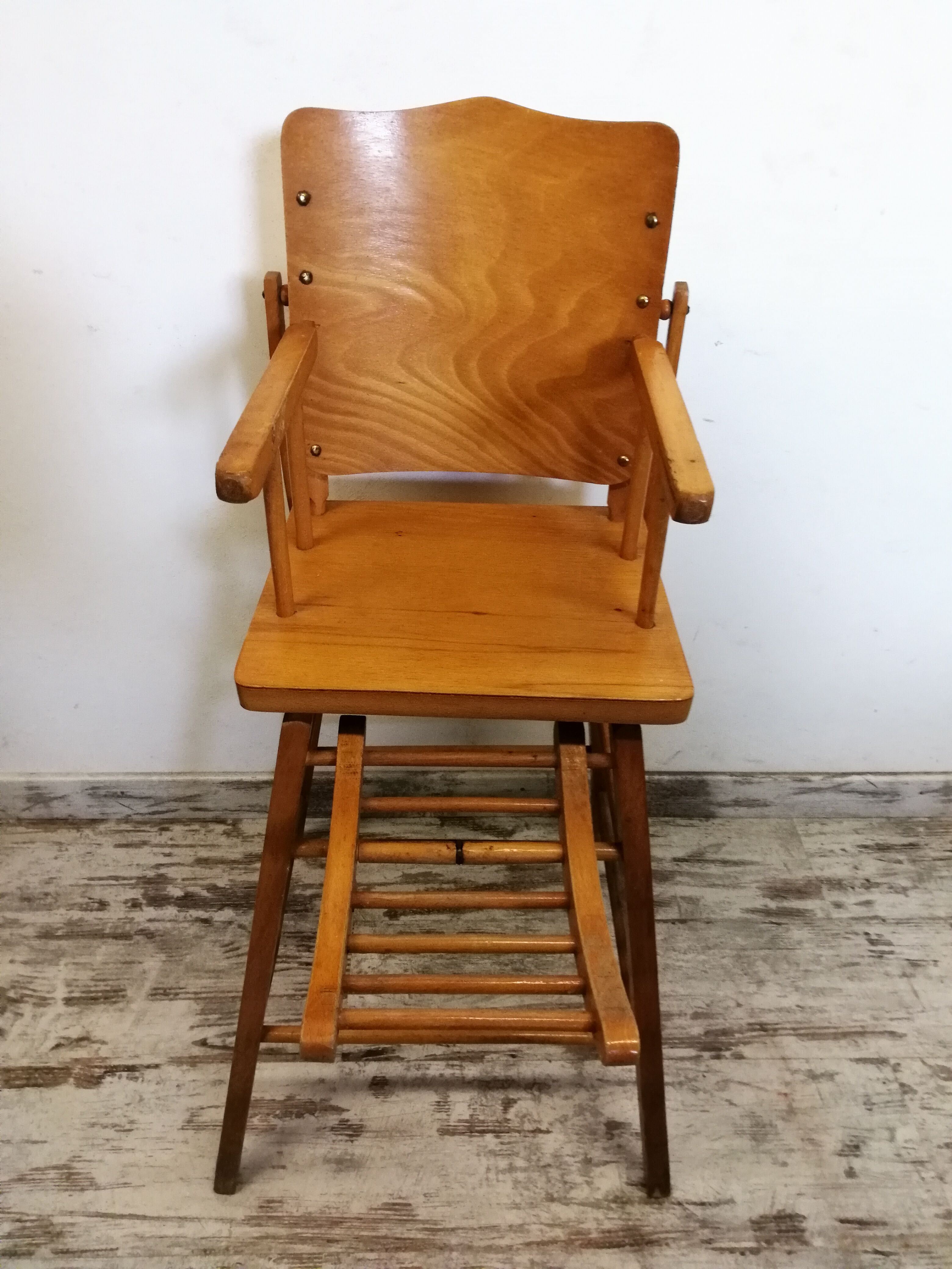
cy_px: 634
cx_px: 476
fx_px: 880
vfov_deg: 71.6
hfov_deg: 56.8
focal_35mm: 24
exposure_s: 1/50
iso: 100
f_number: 2.2
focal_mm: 2.38
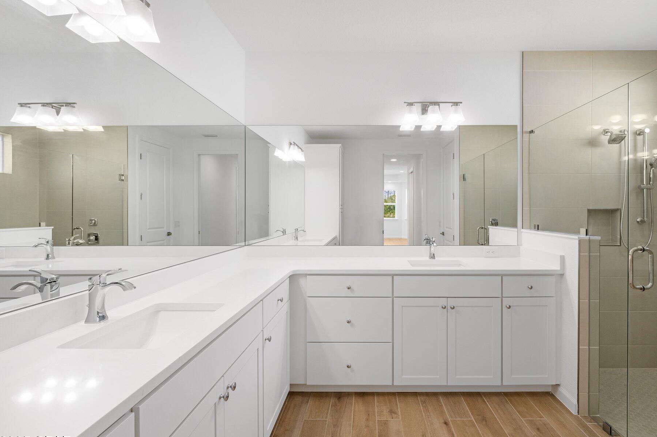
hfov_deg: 96.4
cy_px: 215
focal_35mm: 16
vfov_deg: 73.7
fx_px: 292
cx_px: 363
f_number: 10
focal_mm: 14
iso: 500
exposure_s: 1/6
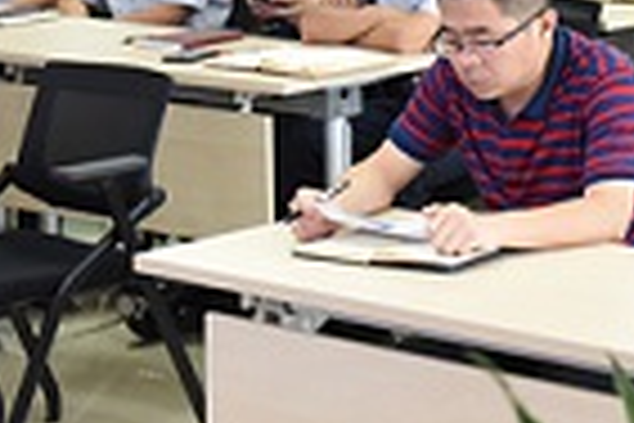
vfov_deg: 8.3
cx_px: 544
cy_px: -223
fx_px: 2853
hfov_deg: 12.6
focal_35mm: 162
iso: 2500
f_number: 3.5
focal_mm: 38
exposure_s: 1/250
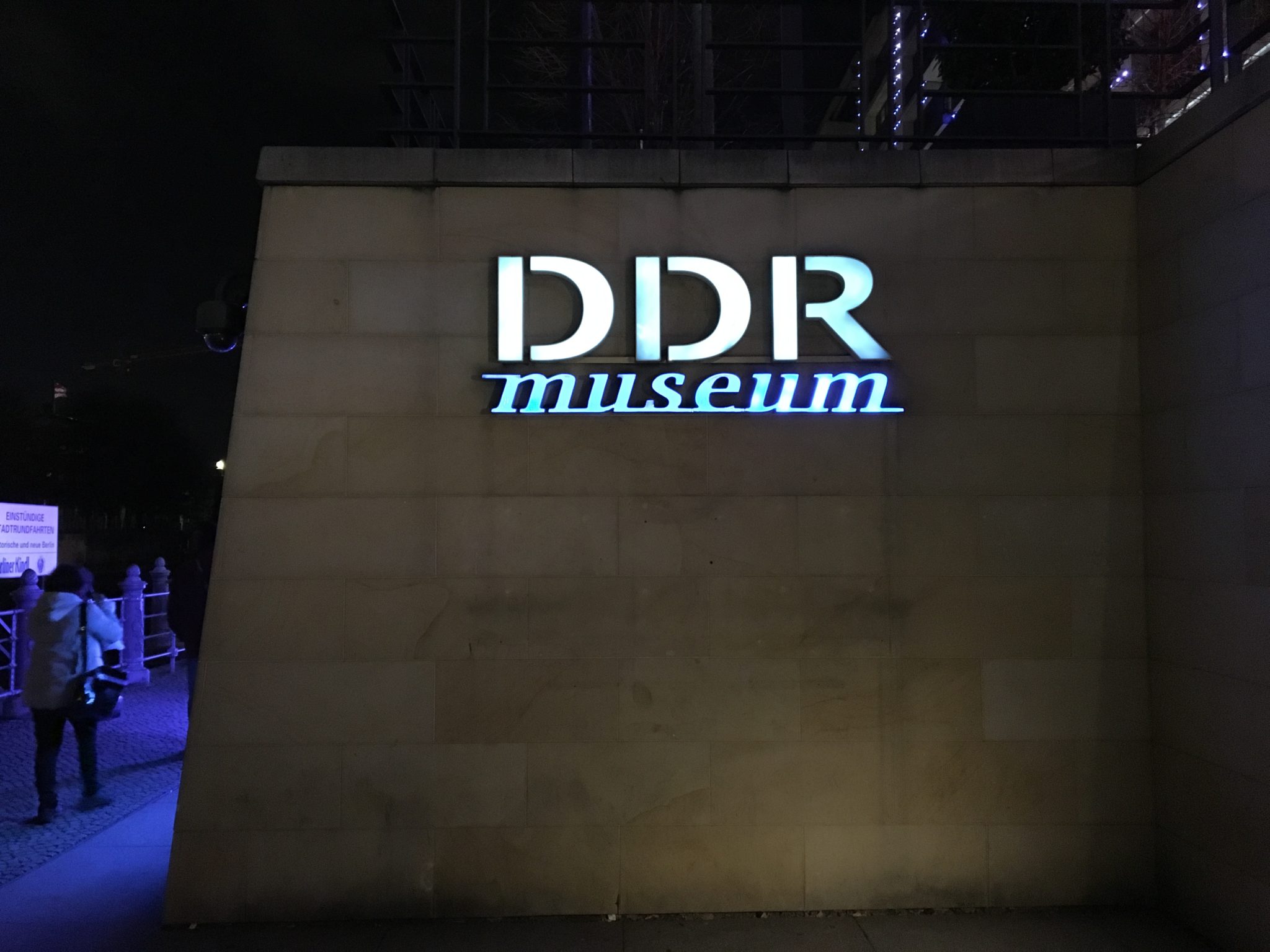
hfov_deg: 61.7
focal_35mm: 29
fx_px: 1064
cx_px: 635
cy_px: 476
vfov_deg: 48.2
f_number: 2.2
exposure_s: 1/17
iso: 640
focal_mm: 4.15
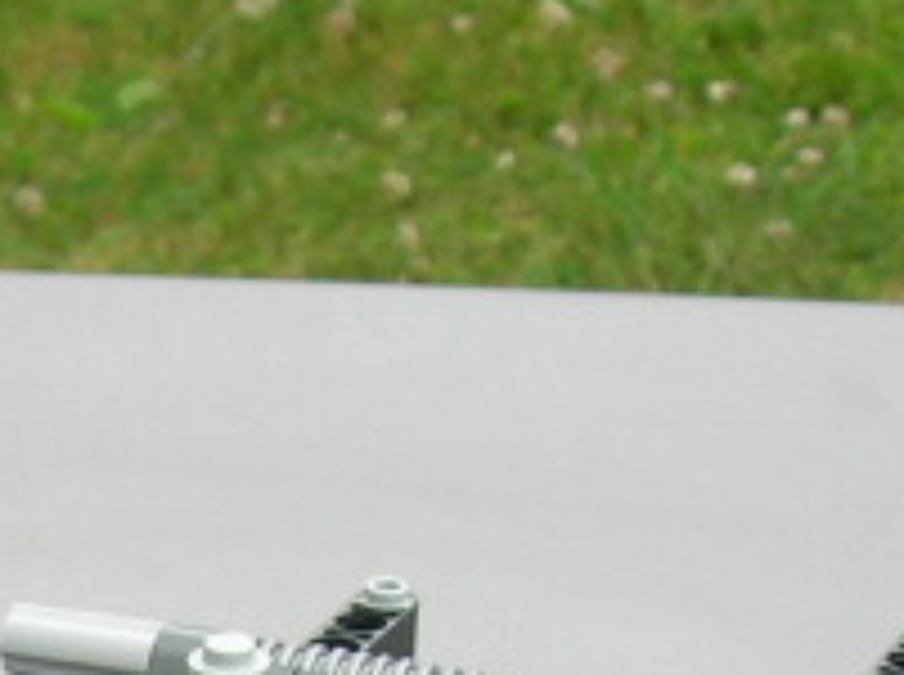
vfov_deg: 7.2
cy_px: 1544
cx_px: -162
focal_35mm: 194
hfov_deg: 10.1
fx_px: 5057
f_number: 4.8
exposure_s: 1/164
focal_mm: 7.8
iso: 64
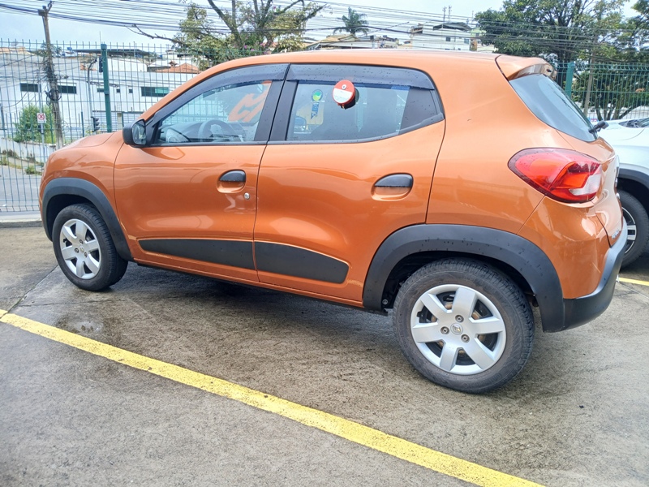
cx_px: 324
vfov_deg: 53.1
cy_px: 244
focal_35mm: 26
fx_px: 487
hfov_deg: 67.3
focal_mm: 3.98
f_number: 1.8
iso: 25
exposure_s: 1/120
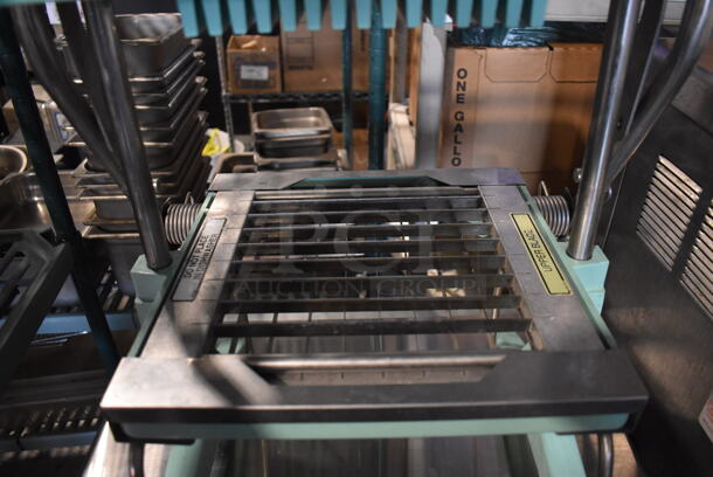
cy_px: 238
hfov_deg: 67.3
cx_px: 356
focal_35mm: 27
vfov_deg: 48.0
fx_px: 535
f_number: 3.5
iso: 2500
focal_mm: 18
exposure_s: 1/125
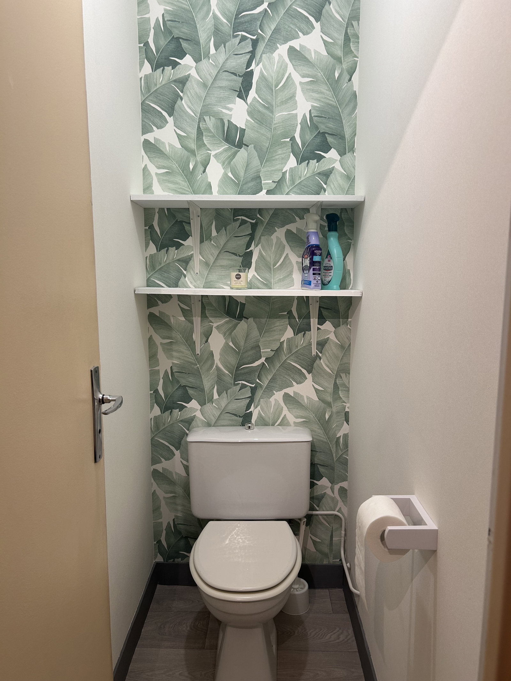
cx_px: 256
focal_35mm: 26
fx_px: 512
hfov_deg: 53.1
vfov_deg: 67.3
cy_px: 340
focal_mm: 5.7
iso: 80
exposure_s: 1/100
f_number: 1.5
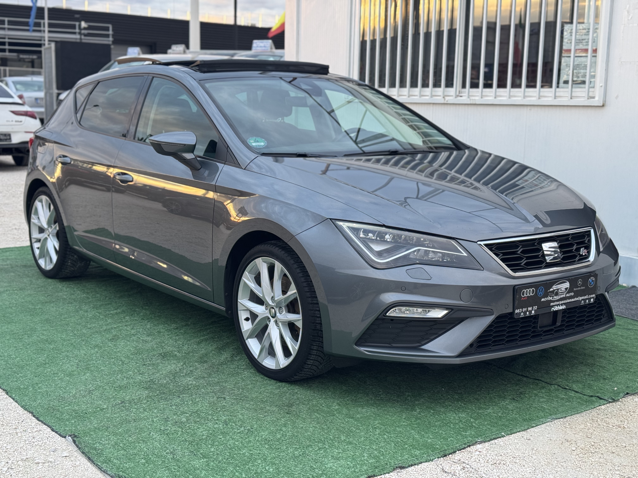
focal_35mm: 48
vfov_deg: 30.3
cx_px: 319
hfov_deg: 39.7
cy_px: 239
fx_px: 885
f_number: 1.78
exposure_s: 1/99
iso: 100
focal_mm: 6.76
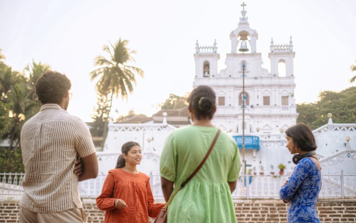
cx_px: 181
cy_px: 115
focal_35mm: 55
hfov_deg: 36.9
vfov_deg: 23.6
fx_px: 534
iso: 640
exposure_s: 1/1600
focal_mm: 35
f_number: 1.8
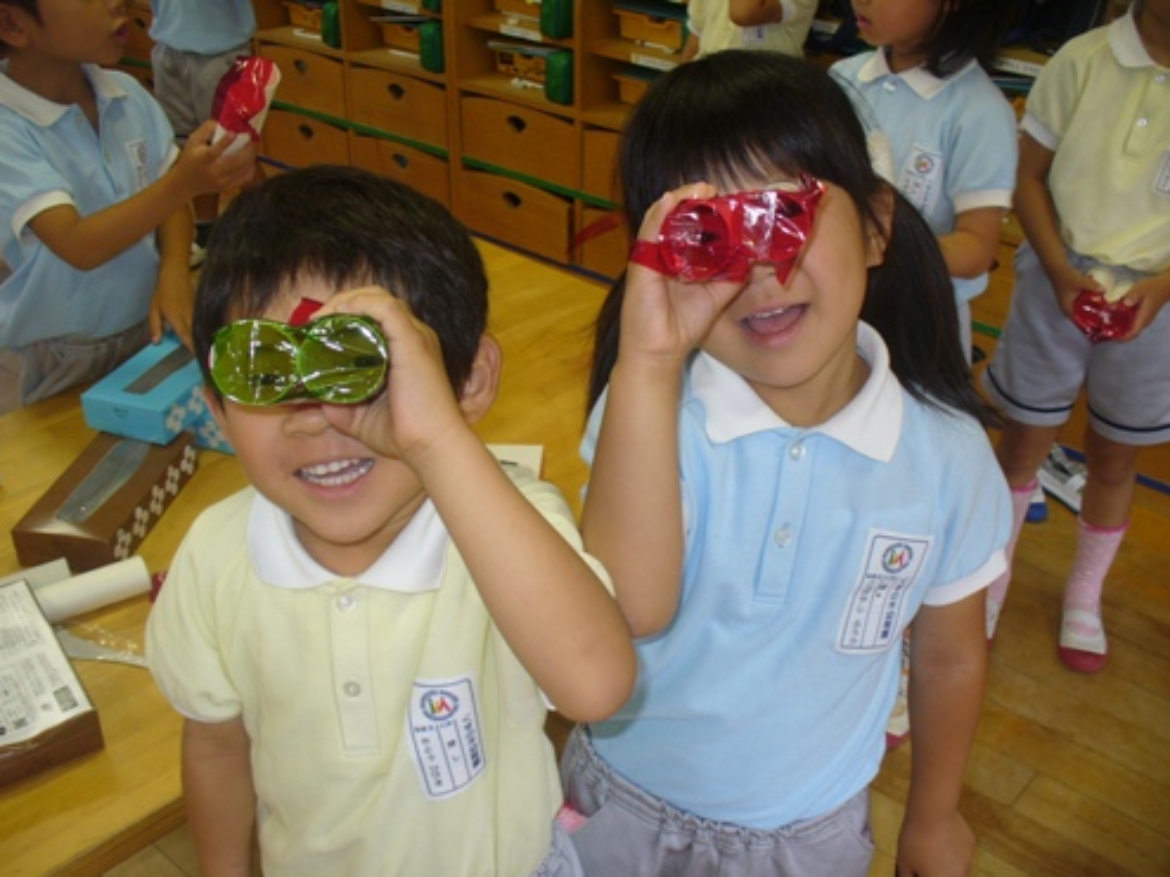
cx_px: 584
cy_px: 431
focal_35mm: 38
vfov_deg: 37.7
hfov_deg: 49.0
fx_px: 1284
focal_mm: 6.1
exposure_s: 1/30
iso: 100
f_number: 2.8
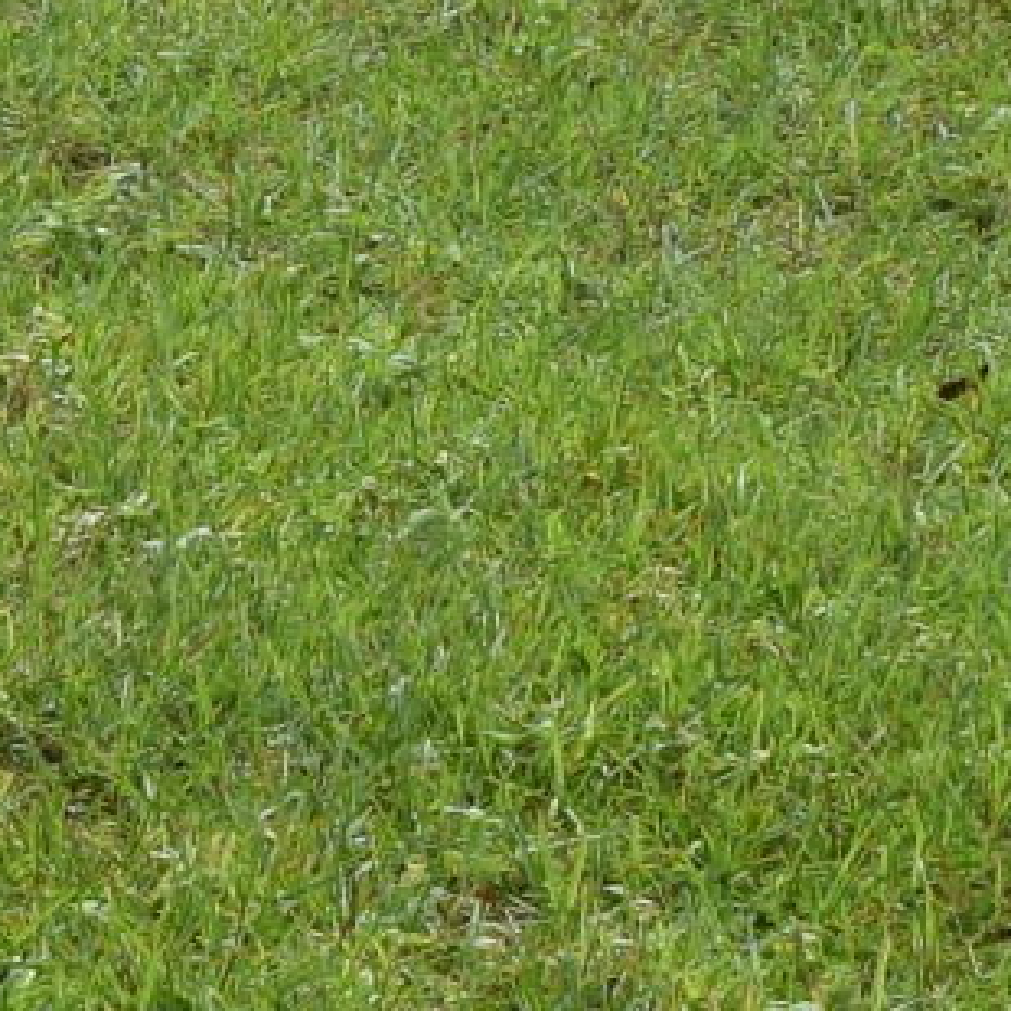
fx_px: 11007
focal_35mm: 333
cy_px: -1546
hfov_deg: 5.2
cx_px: -535
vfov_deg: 5.1
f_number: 9
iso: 200
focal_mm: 27
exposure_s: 1/320
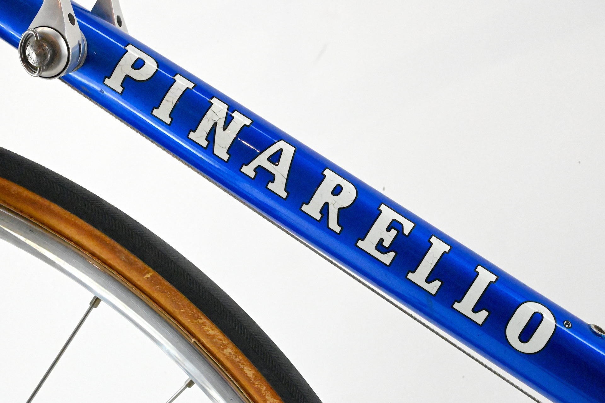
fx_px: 1176
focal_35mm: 70
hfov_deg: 28.9
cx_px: 302
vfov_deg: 19.4
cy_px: 202
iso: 36000
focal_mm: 70
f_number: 20
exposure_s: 1/640
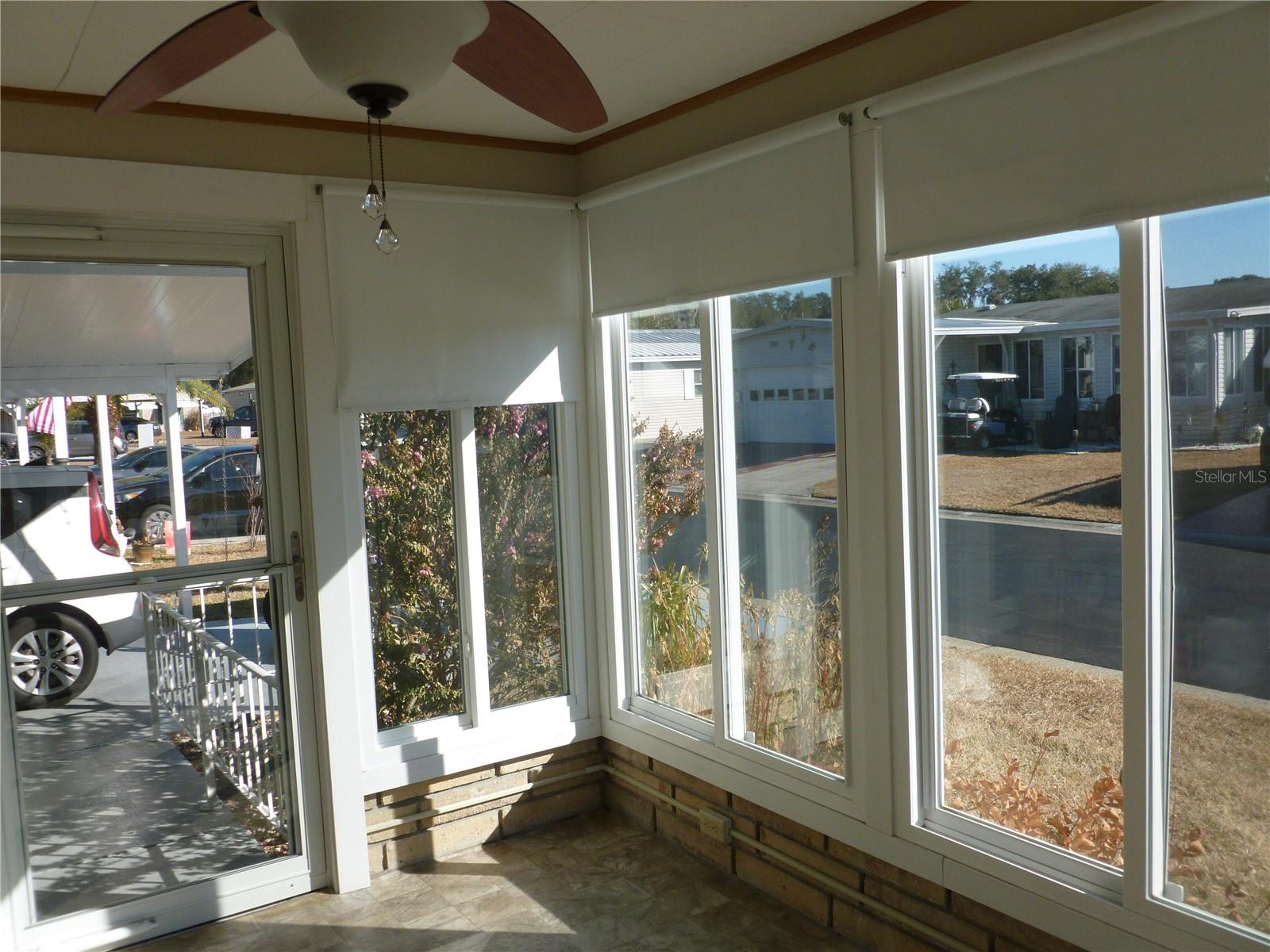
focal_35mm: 28
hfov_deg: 63.4
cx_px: 635
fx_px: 1027
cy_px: 476
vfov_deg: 49.7
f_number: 3.3
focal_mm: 5
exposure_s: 1/640
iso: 100
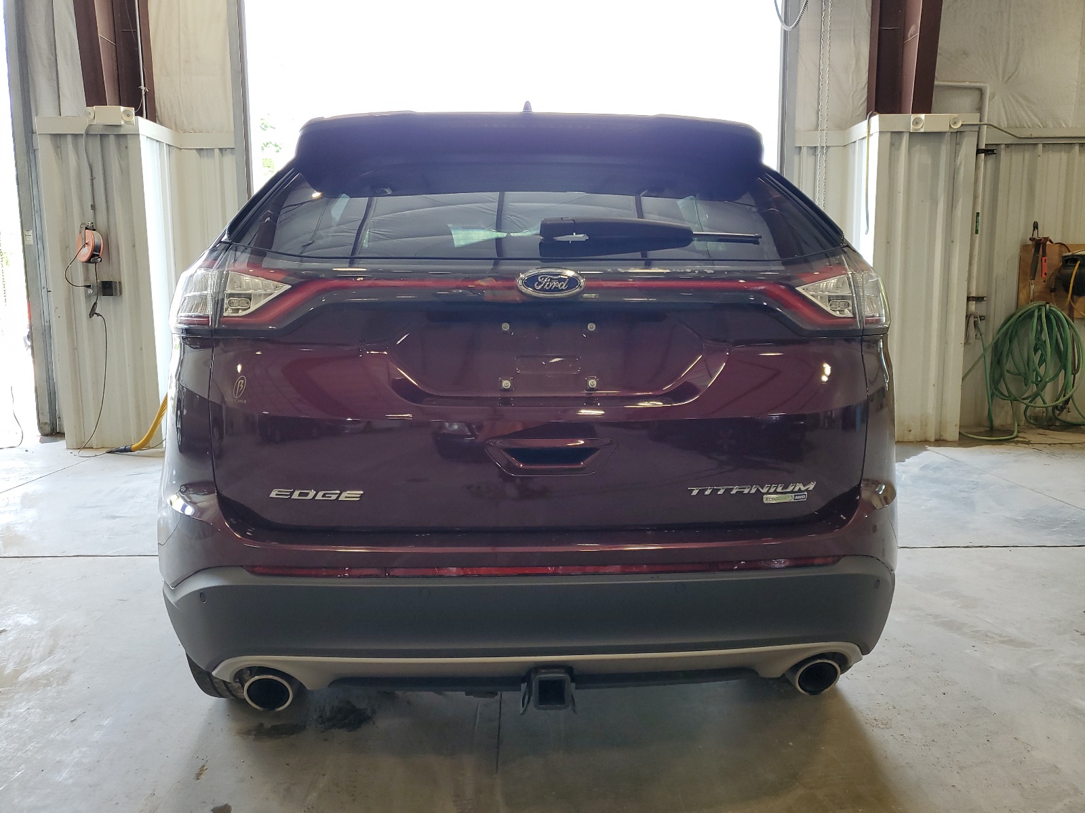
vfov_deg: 53.1
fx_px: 815
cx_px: 542
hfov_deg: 67.3
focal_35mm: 26
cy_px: 406
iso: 64
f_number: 1.5
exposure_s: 1/120
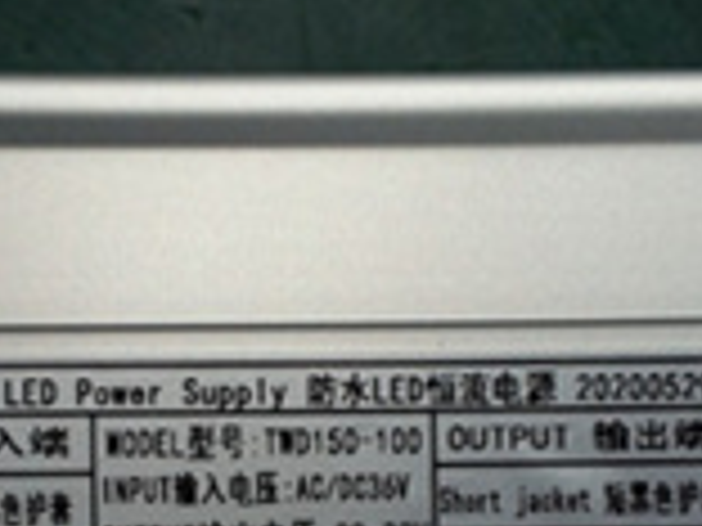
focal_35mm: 76
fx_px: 1541
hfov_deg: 25.5
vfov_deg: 18.9
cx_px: 212
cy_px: 504
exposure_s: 1/1018
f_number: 2.09
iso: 50
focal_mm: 3.6
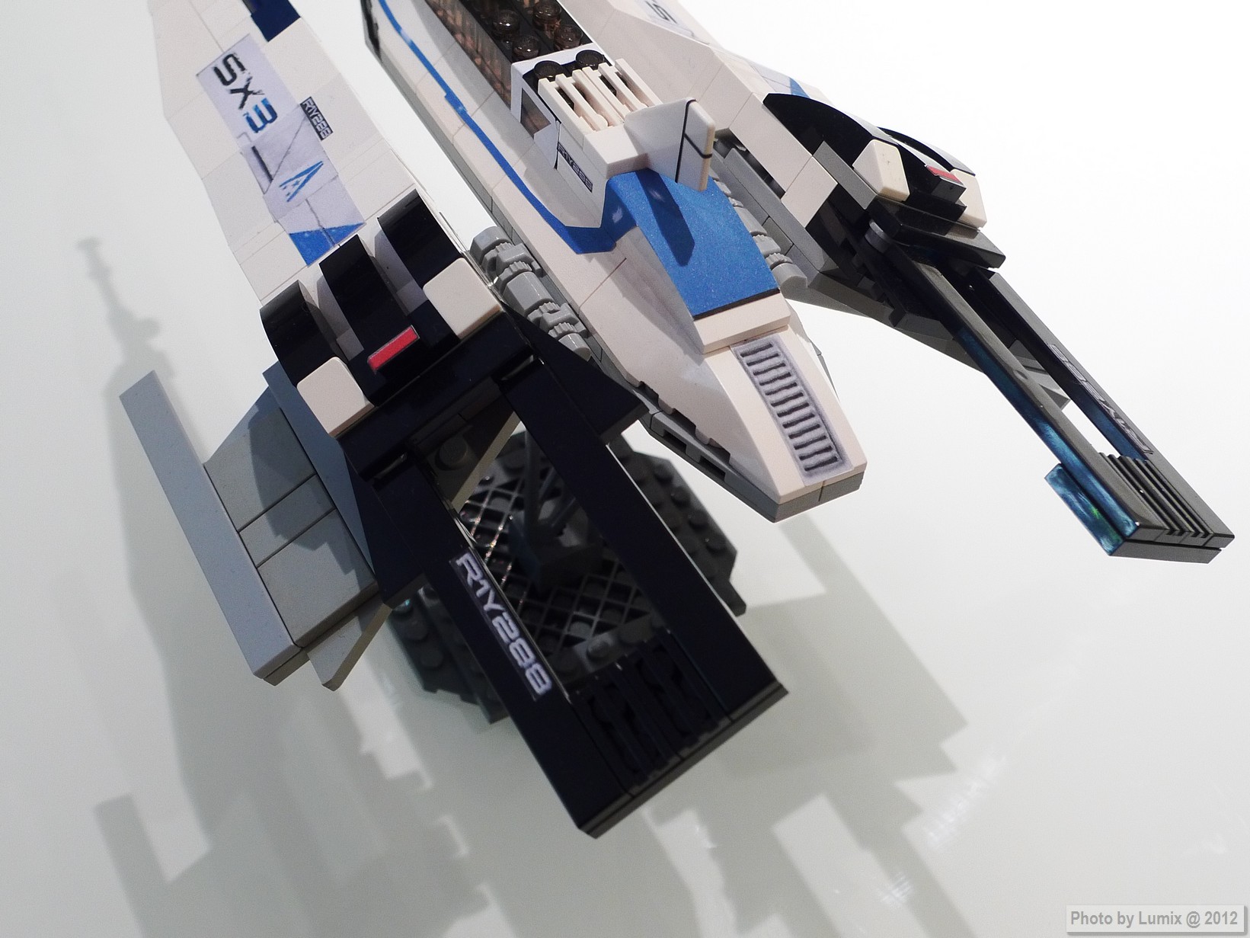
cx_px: 625
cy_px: 469
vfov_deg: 32.9
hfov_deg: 42.9
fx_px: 1589
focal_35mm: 44
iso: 200
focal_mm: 9.3
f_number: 3.5
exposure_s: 1/20
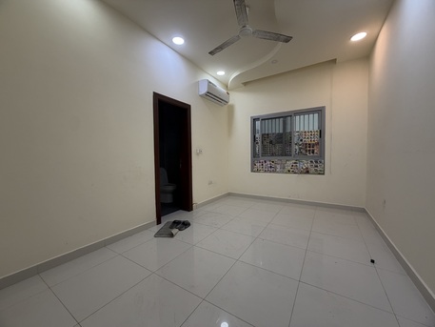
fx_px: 176
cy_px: 164
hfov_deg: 102.0
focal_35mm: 14
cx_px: 218
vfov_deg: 85.7
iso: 250
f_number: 2.2
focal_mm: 2.22
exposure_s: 1/100
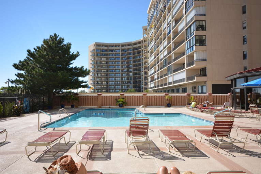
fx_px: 218
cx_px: 130
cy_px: 87
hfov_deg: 61.9
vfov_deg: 43.7
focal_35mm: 30
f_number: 8
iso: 100
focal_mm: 20
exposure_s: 1/200
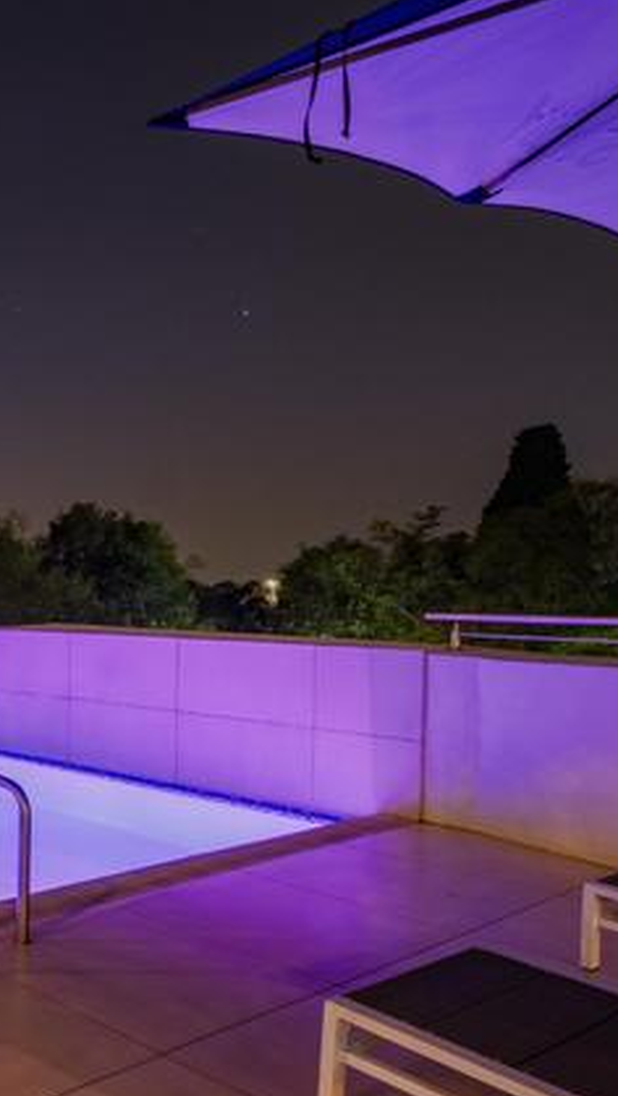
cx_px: -272
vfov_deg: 63.9
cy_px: 632
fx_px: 873
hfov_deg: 28.2
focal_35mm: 30
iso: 100
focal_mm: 10
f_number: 13
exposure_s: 60
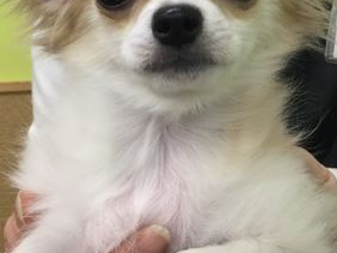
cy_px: 8
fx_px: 642
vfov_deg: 21.5
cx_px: 186
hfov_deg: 29.4
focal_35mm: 66
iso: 50
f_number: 2.4
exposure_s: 1/30
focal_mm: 3.3
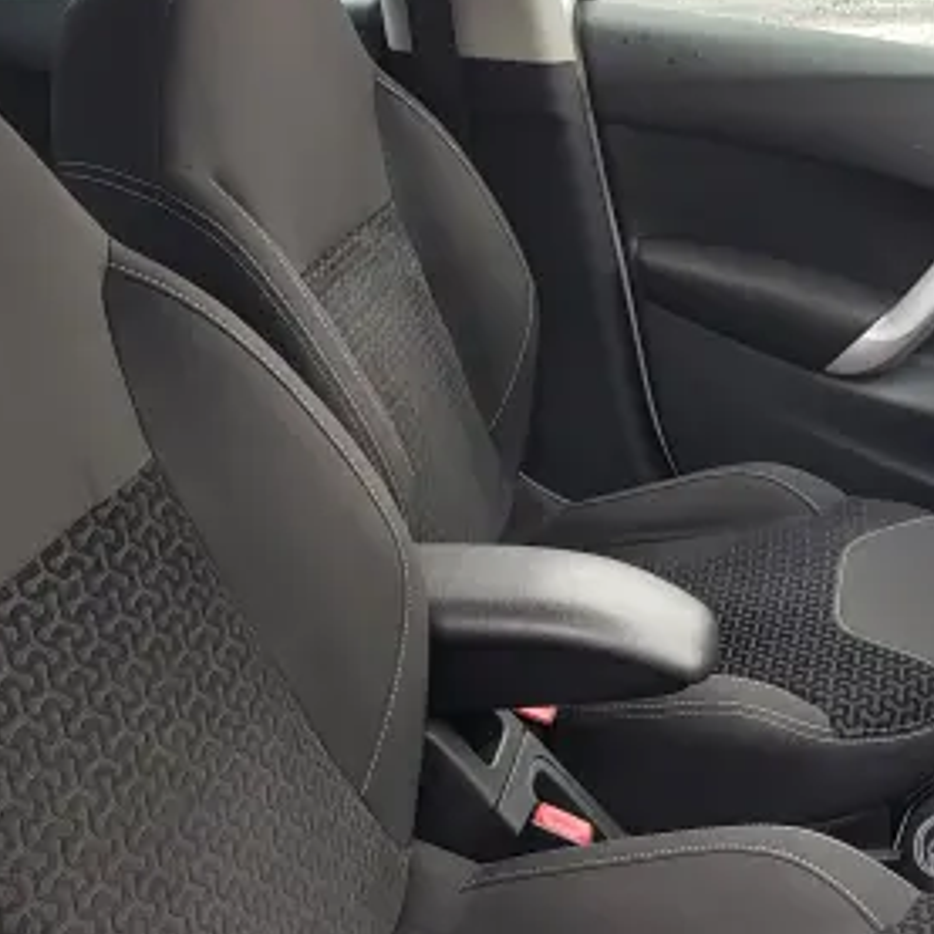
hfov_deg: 35.8
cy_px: 664
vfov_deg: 35.5
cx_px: 597
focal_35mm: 47
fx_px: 1435
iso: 273
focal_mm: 5.56
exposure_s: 1/33.3
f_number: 1.8
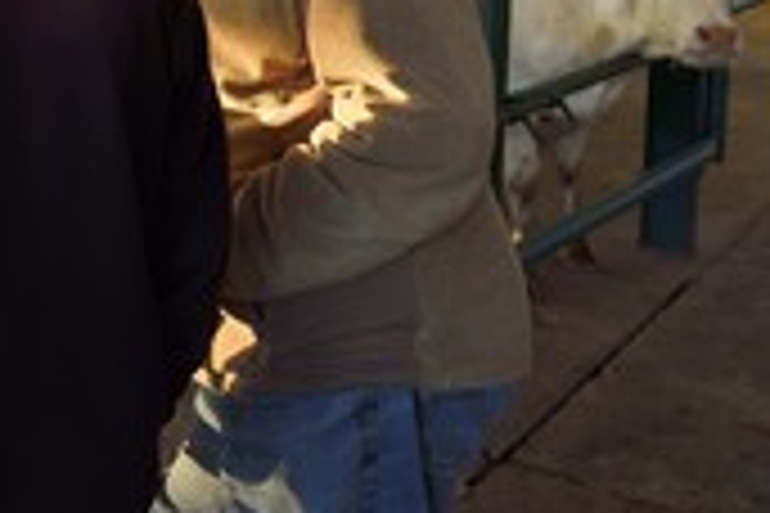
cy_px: -104
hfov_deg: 29.3
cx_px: -153
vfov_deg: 21.4
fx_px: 1262
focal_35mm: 59
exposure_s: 1/30
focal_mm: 24
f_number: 9
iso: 1600
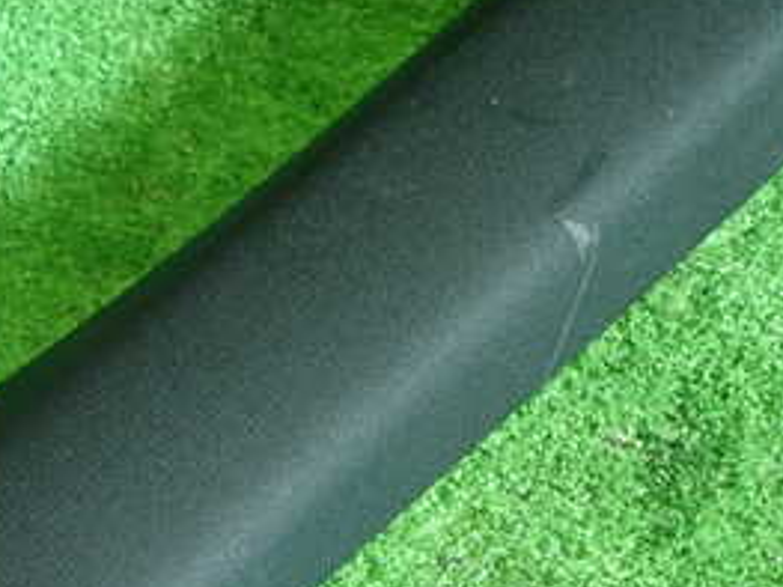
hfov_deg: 30.6
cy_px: 560
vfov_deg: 24.7
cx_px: -54
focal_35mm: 57
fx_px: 1289
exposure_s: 1/30
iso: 250
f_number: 2
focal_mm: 4.5
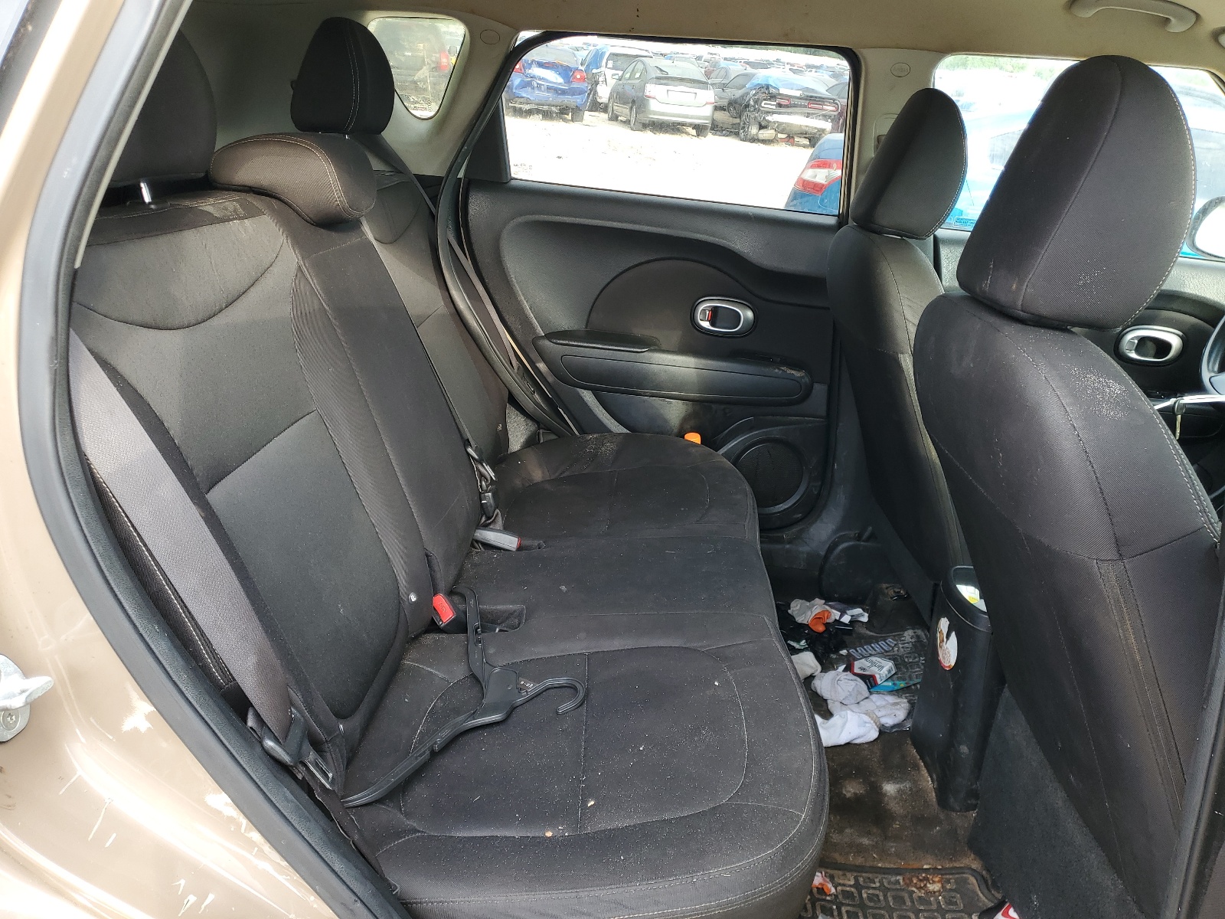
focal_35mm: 26
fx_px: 920
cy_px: 460
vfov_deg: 53.1
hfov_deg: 67.3
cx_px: 612
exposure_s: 1/122
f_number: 1.5
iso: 50
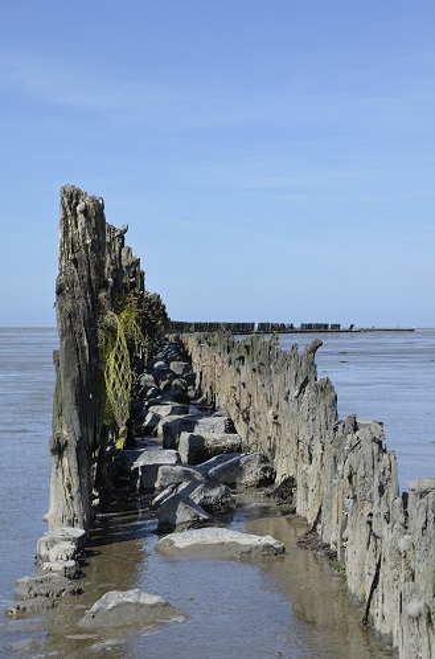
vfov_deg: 32.0
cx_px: 218
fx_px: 1149
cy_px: 330
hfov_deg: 21.4
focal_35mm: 63
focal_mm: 42
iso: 200
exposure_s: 1/320
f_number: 9
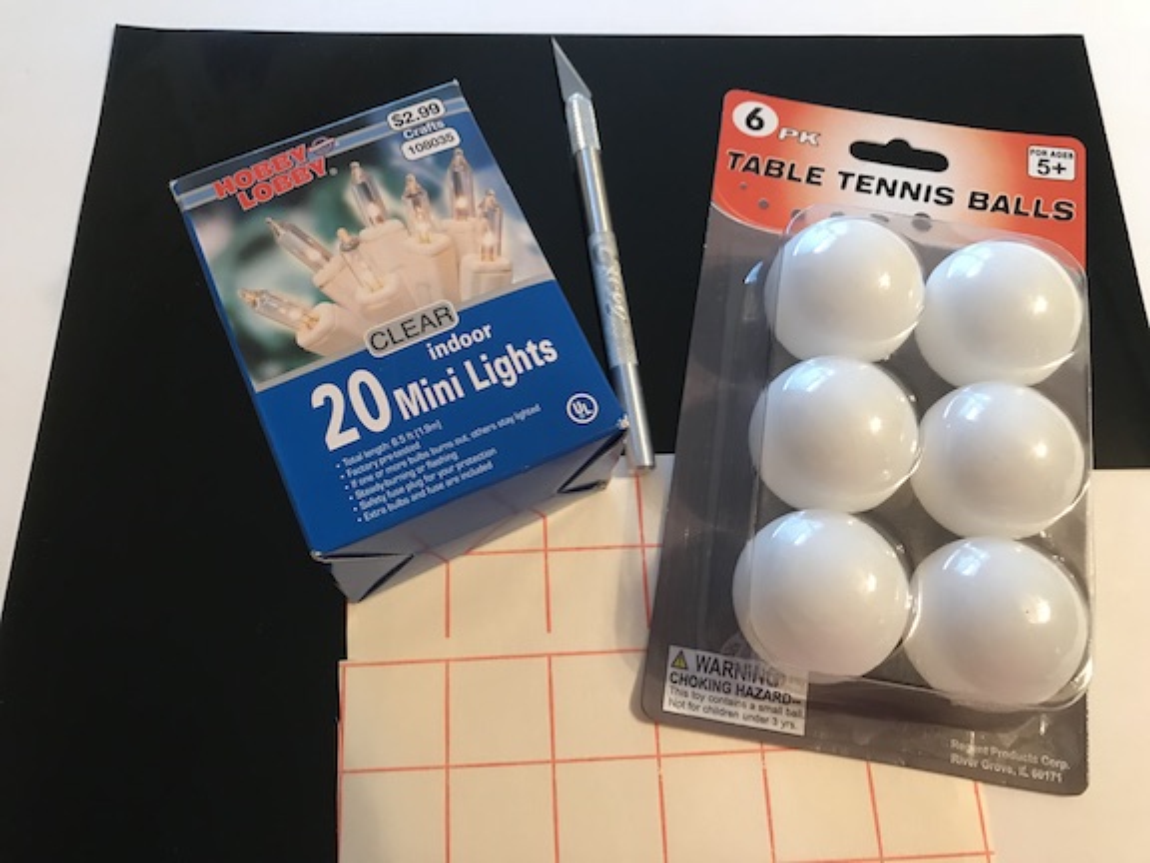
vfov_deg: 49.7
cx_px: 575
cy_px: 432
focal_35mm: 28
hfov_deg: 63.4
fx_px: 930
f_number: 1.8
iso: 80
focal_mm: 3.99
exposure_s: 1/15
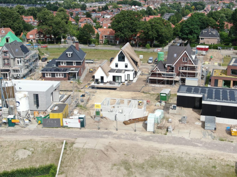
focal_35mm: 48
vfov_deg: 30.3
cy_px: 88
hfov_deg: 39.7
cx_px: 118
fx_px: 329
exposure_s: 1/640
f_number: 3.8
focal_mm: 8.6
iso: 100
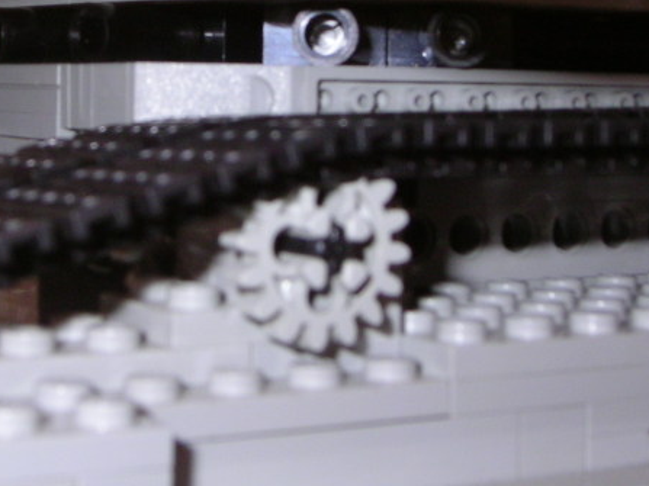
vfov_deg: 16.9
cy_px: 123
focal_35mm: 87
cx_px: 276
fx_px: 1631
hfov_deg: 22.5
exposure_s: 1/45.1
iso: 100
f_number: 6
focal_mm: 8.4
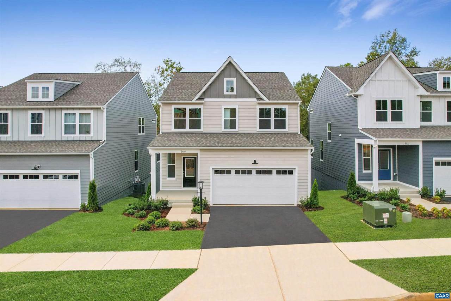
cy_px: 150
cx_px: 226
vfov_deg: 57.2
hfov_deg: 78.6
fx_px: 276
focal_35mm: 22
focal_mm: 8.4
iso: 100
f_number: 2.8
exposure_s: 1/2000
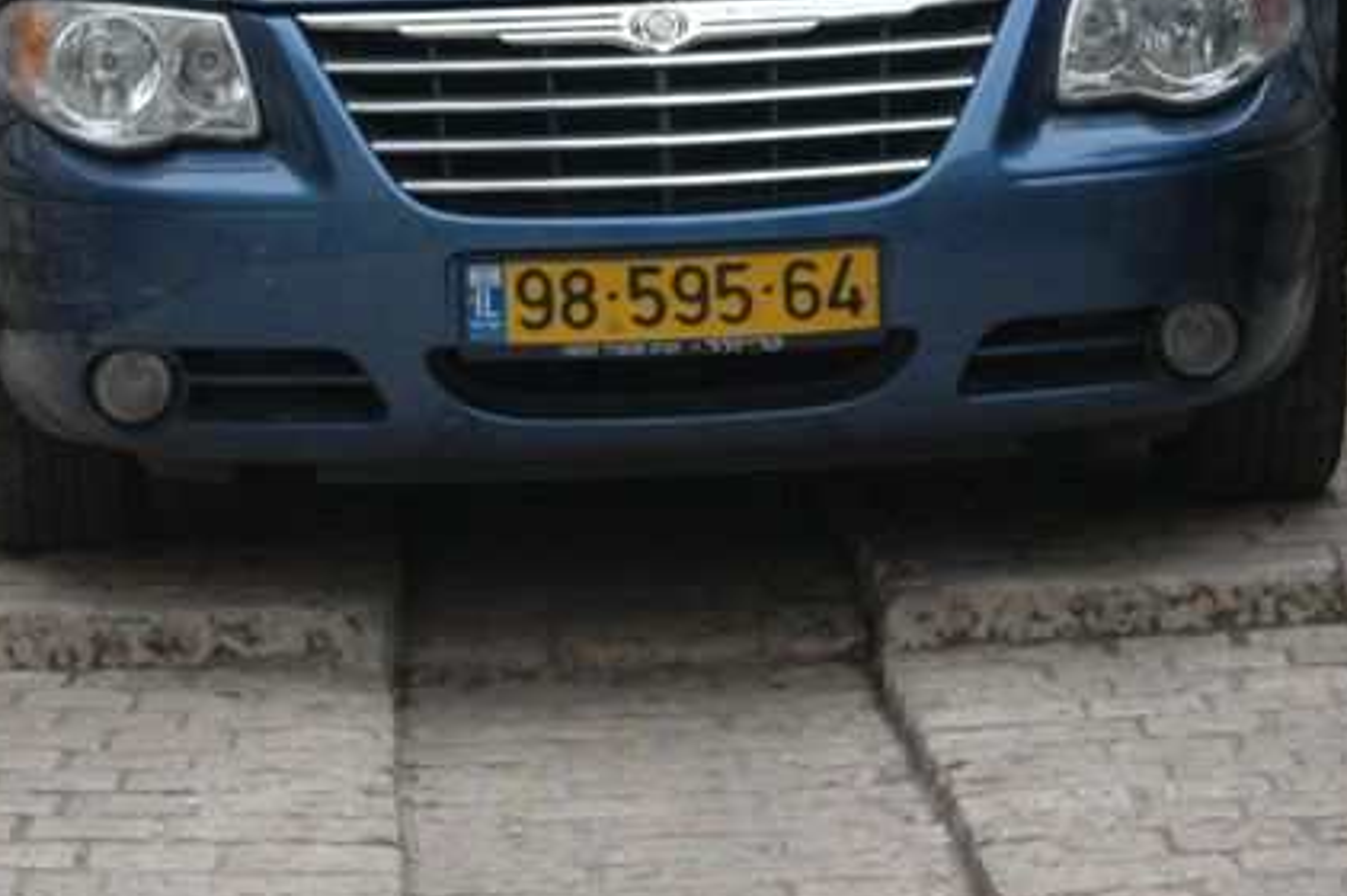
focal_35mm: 168
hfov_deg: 12.2
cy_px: -142
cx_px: 624
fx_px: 6281
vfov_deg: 8.1
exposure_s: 1/125
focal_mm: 46
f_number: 5.6
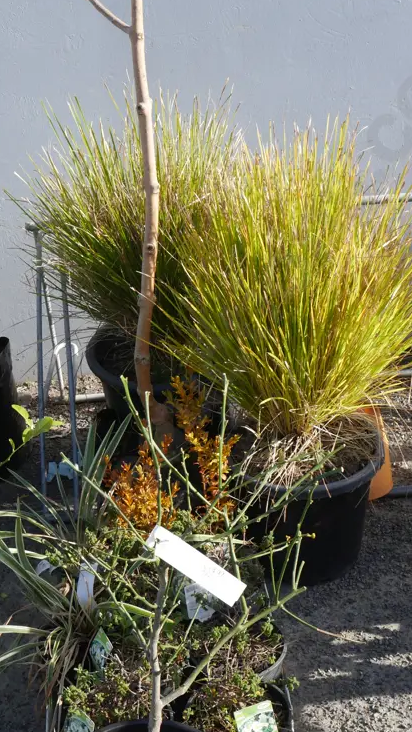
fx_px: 1184
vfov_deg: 34.3
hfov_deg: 19.7
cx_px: 198
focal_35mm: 61
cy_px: 393
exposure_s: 1/250
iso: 200
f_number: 6.3
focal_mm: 20
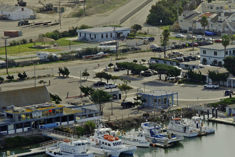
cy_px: 112
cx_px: 212
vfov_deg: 6.9
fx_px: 1305
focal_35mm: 200
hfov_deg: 10.2
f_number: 9.5
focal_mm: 70
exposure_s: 1/1000
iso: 400
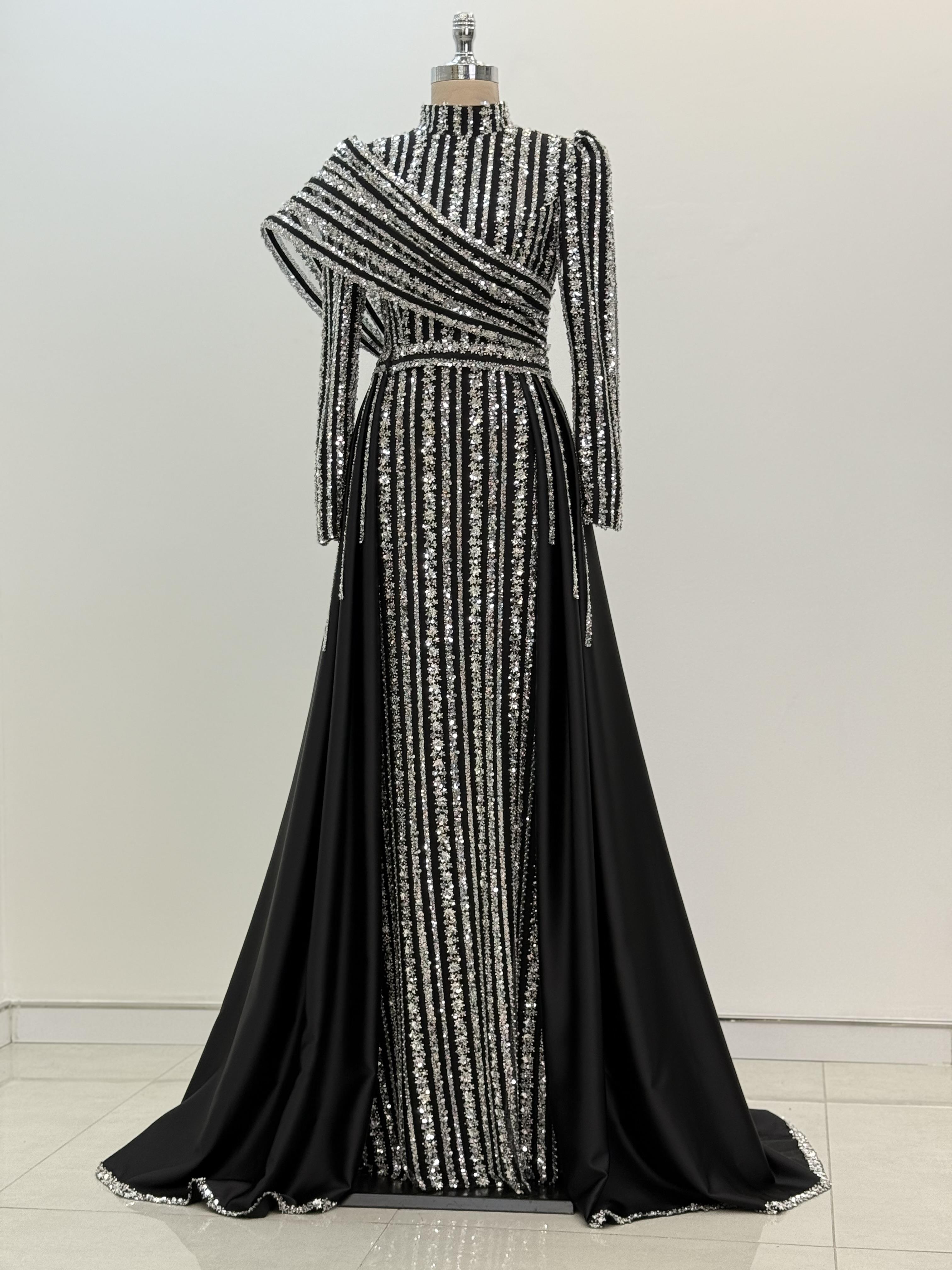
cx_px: 476
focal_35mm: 48
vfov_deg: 39.7
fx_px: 1760
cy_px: 635
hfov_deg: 30.3
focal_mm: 6.76
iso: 64
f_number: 1.78
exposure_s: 1/566
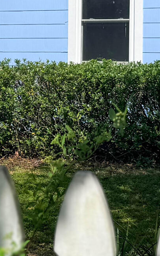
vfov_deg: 17.7
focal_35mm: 117
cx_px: -60
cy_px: 60
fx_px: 816
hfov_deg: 10.9
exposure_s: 1/7400
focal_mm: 6.76
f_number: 1.8
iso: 80
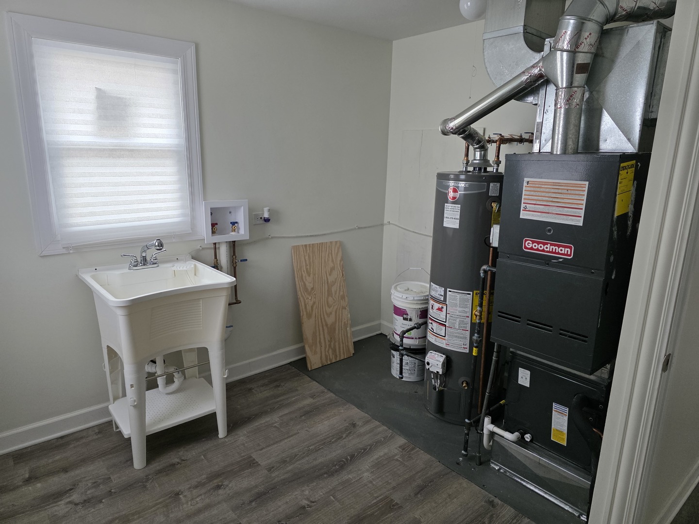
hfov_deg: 73.9
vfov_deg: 58.9
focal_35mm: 23
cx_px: 350
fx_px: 464
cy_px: 262
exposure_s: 1/120
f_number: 1.7
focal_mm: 6.3
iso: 160
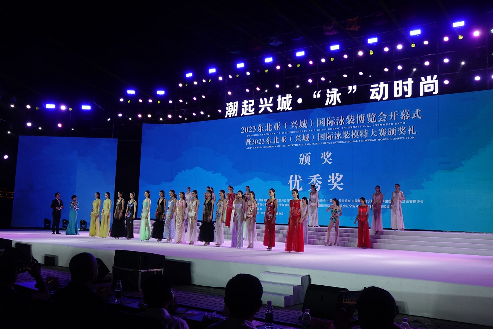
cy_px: 164
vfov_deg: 37.9
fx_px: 479
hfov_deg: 54.4
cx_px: 246
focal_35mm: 35
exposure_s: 1/30
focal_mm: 12.83
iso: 125
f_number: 5.6
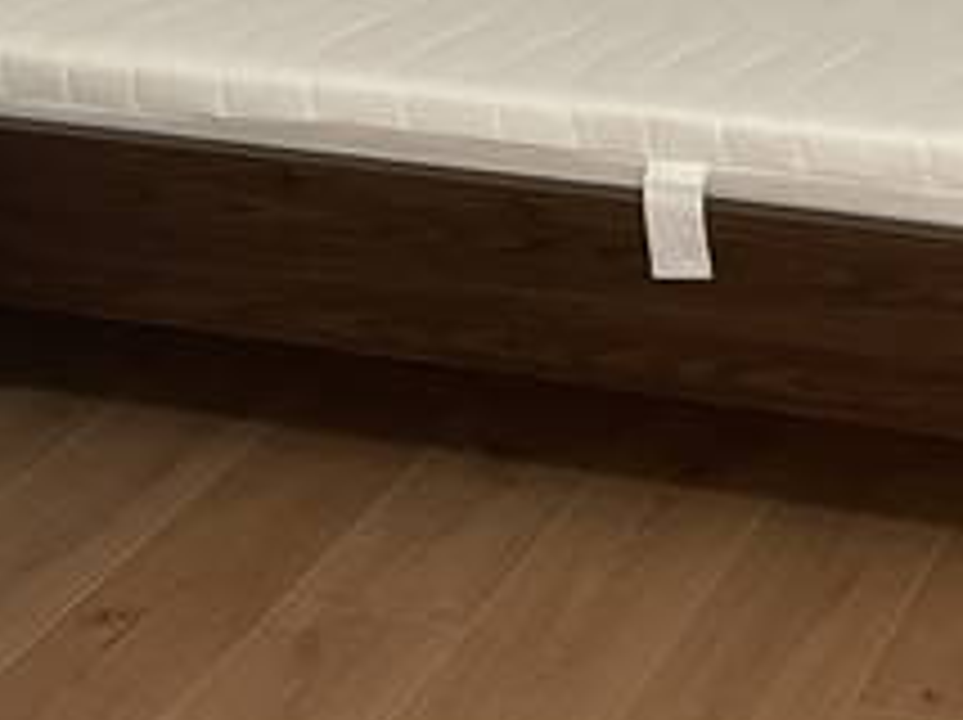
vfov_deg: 13.8
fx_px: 2668
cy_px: -544
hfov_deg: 20.1
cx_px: 873
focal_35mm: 96
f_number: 1.6
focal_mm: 4.2
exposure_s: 1/50
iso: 200
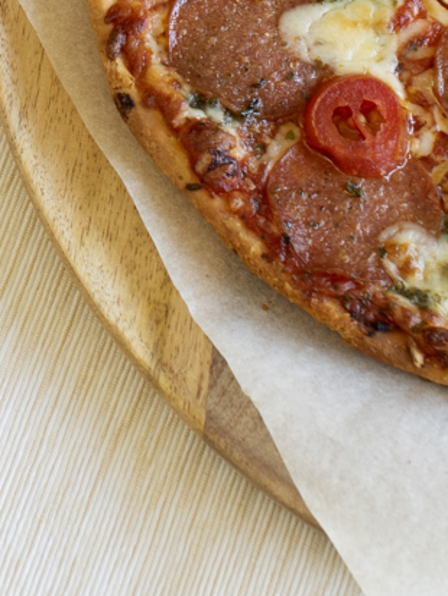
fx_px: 4019
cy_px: -279
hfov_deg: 6.3
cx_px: -225
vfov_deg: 8.3
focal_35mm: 233
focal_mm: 50
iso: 400
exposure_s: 1/60
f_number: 5.6
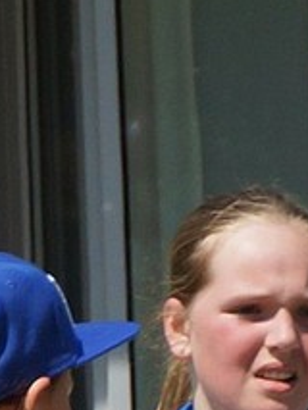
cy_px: 947
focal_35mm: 936
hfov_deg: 1.6
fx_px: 11097
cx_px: 249
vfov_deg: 2.1
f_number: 7.1
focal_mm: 135
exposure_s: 1/640
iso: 160
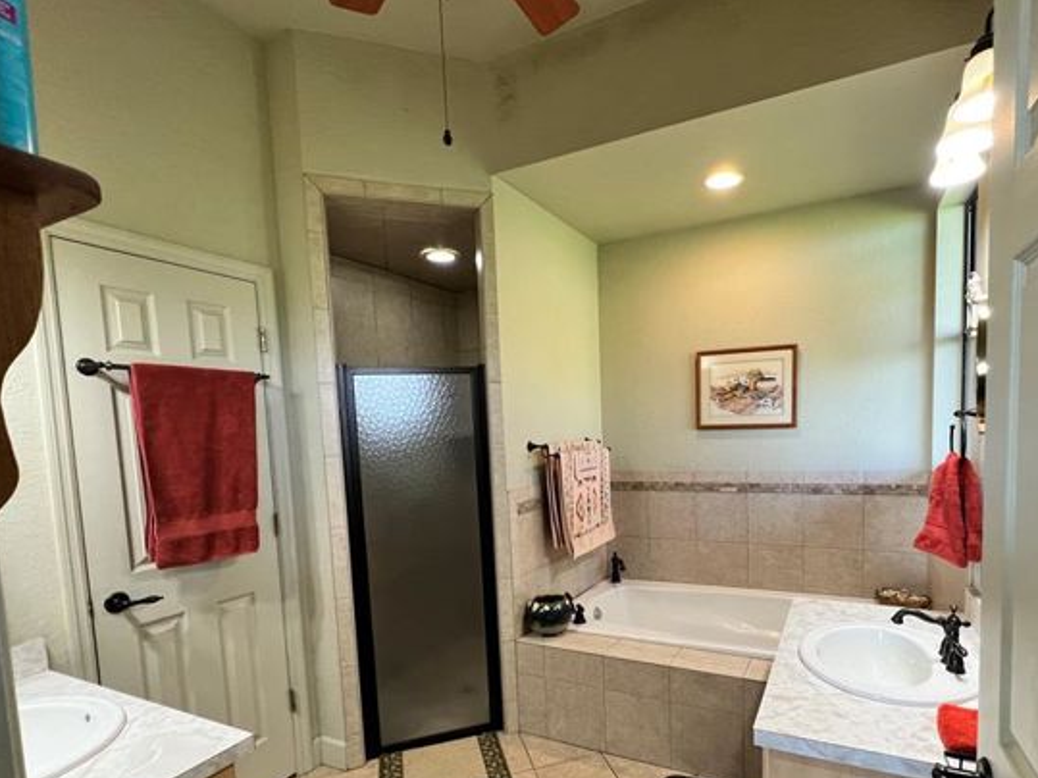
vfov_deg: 73.7
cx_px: 594
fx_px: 510
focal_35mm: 17
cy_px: 476
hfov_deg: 90.4
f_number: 1.8
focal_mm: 1.57
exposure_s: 1/120
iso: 200
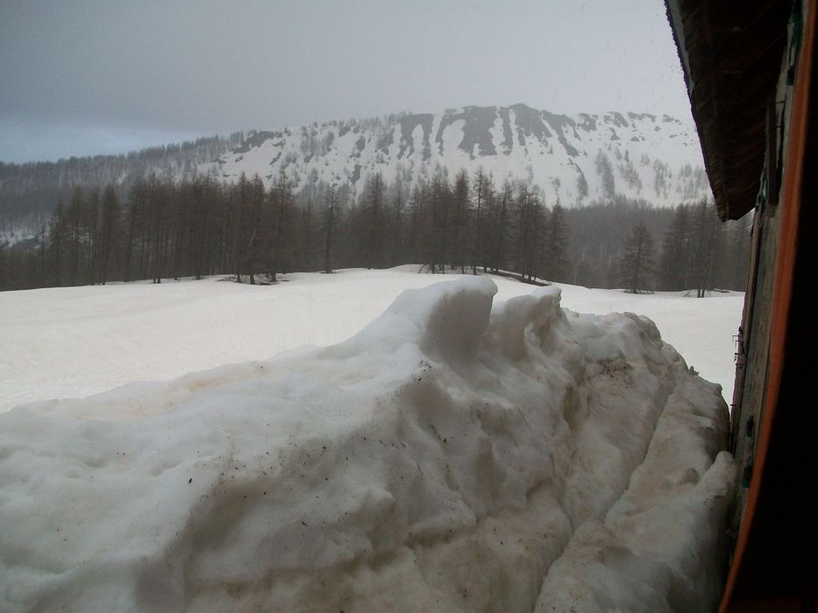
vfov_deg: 41.8
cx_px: 409
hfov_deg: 54.0
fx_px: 804
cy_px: 306
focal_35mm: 34
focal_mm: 5.7
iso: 80
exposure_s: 1/100
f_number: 2.8
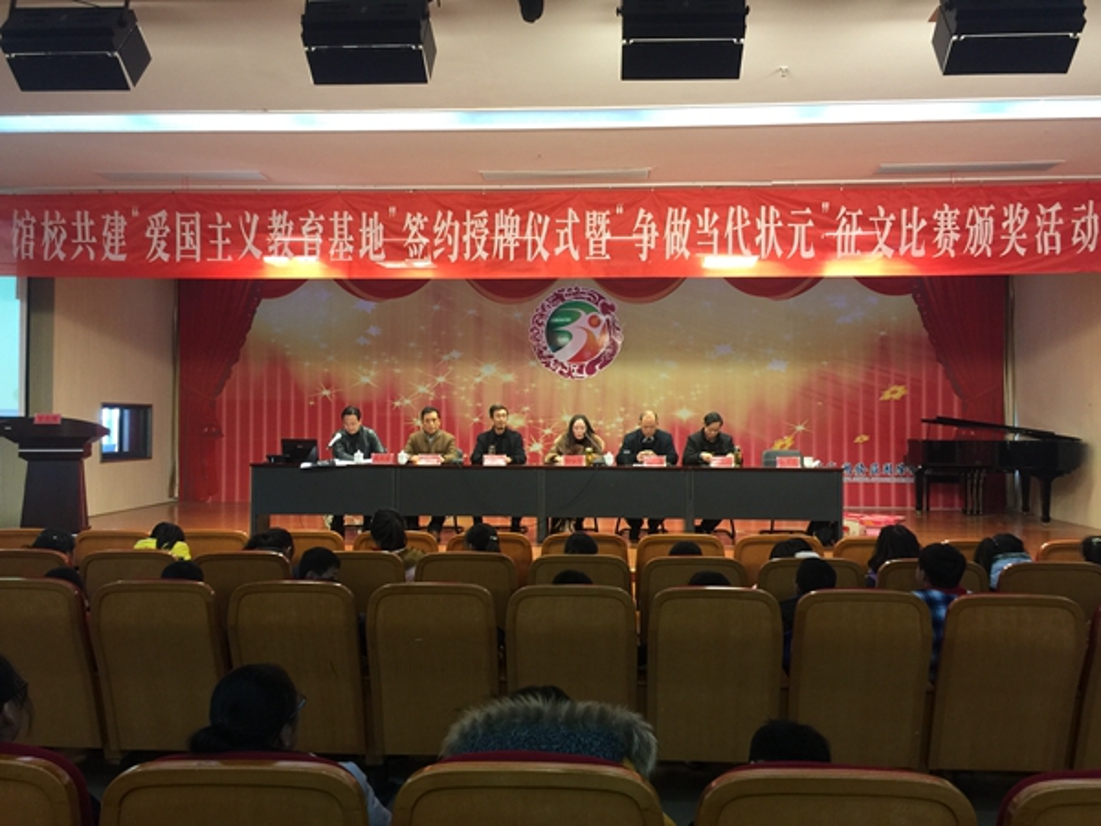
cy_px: 413
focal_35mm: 29
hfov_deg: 61.7
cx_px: 550
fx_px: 922
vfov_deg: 48.2
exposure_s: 1/33
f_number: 2.2
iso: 64
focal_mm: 4.15
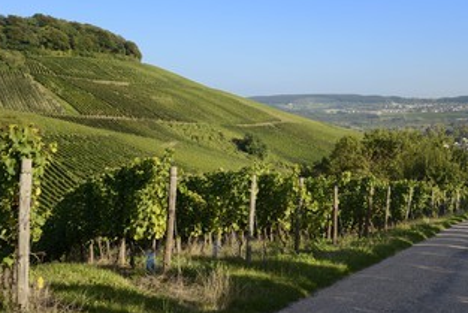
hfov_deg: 41.6
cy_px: 142
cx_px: 296
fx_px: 611
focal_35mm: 47
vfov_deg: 28.7
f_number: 11
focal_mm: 35
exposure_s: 1/160
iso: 200
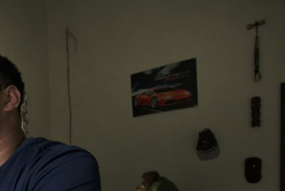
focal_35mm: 35
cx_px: 18
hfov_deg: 47.7
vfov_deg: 34.3
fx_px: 277
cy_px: 194
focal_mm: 17
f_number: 8
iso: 1250
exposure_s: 1/30
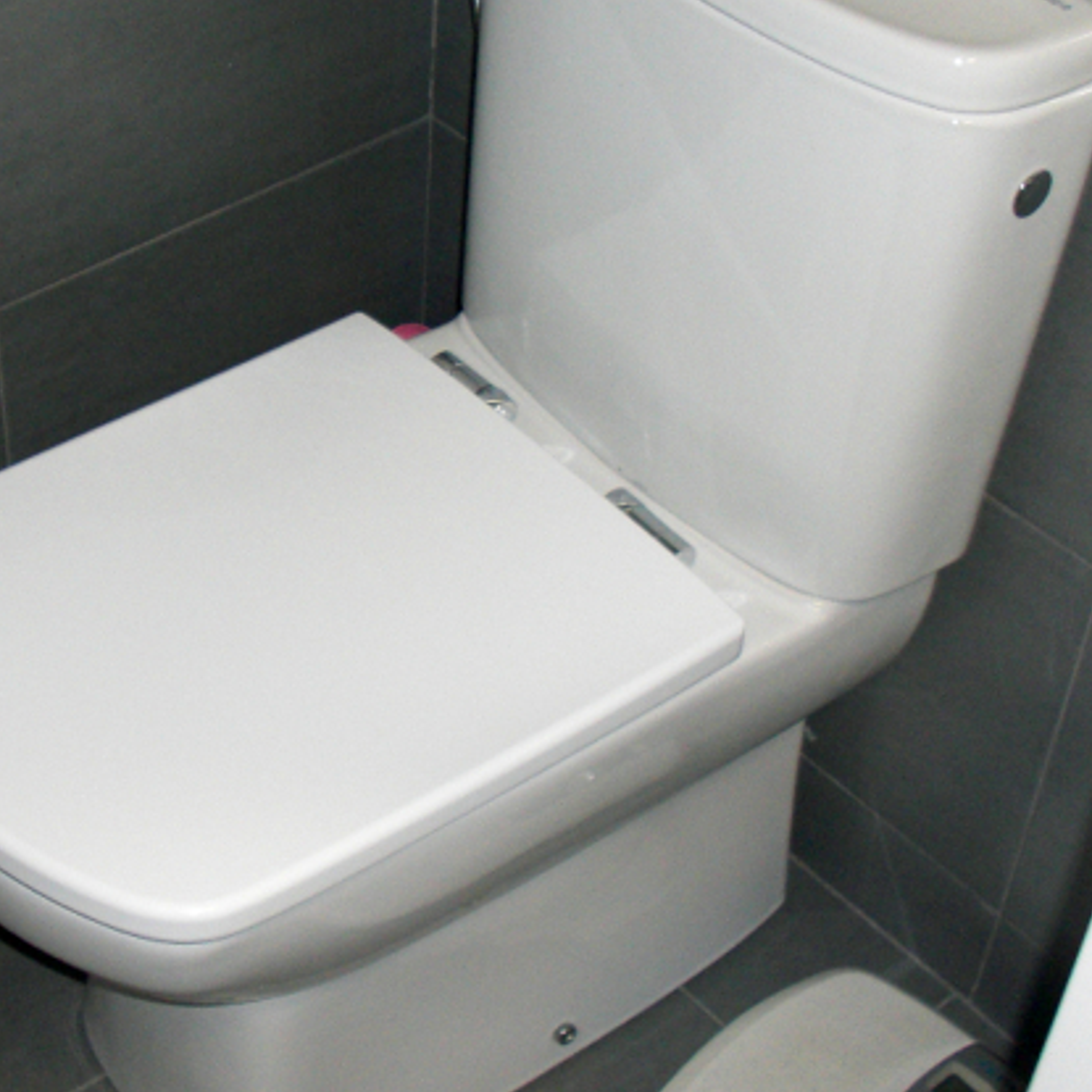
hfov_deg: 24.8
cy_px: 443
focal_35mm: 69
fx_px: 2463
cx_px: 303
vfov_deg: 25.0
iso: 200
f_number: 2.8
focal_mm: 6.3
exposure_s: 1/60
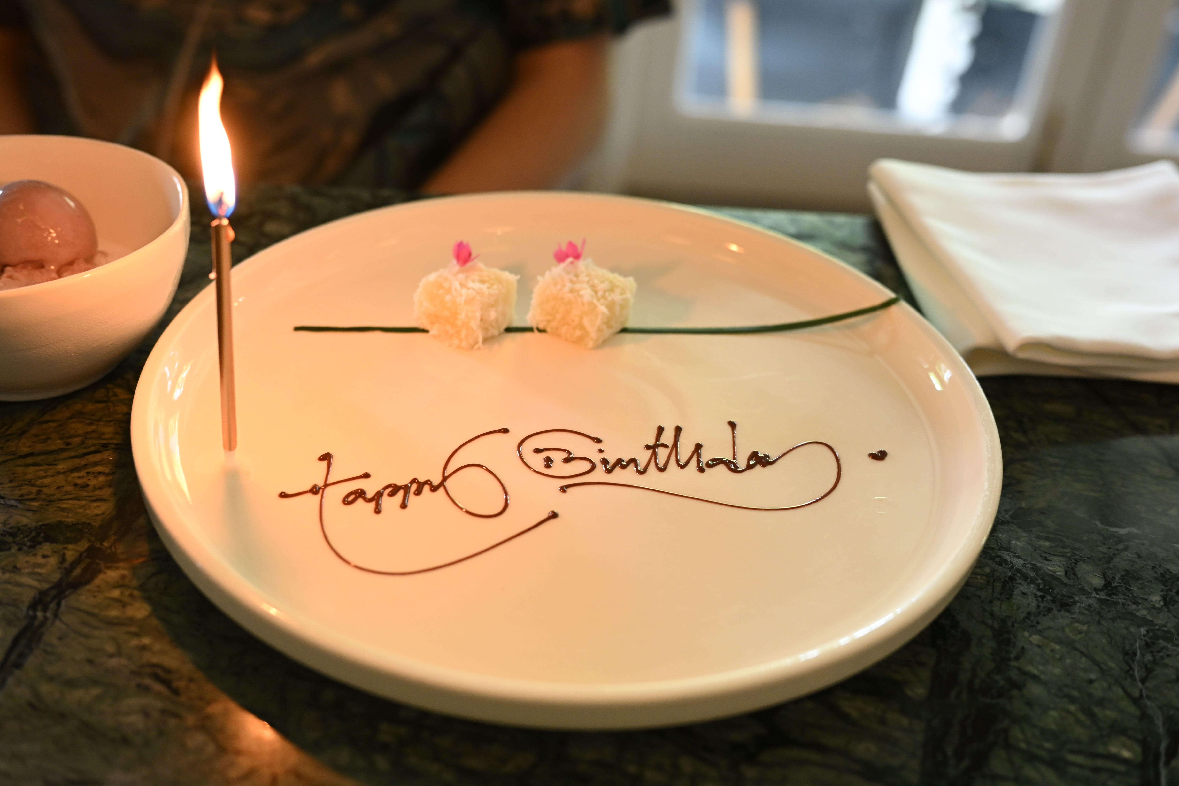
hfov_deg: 48.5
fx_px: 1310
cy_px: 393
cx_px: 590
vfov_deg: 33.4
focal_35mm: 40
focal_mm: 40
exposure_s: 1/100
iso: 2500
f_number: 4
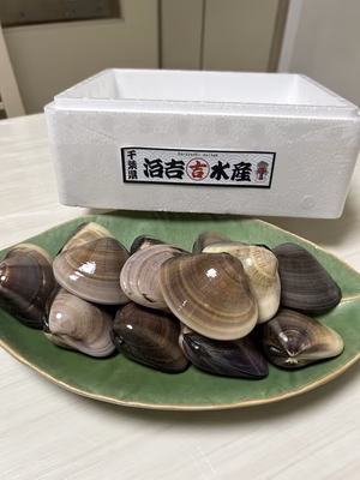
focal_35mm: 26
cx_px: 180
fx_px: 361
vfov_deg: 67.3
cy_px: 240
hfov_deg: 53.1
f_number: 1.5
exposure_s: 1/67
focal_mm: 5.7
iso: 125
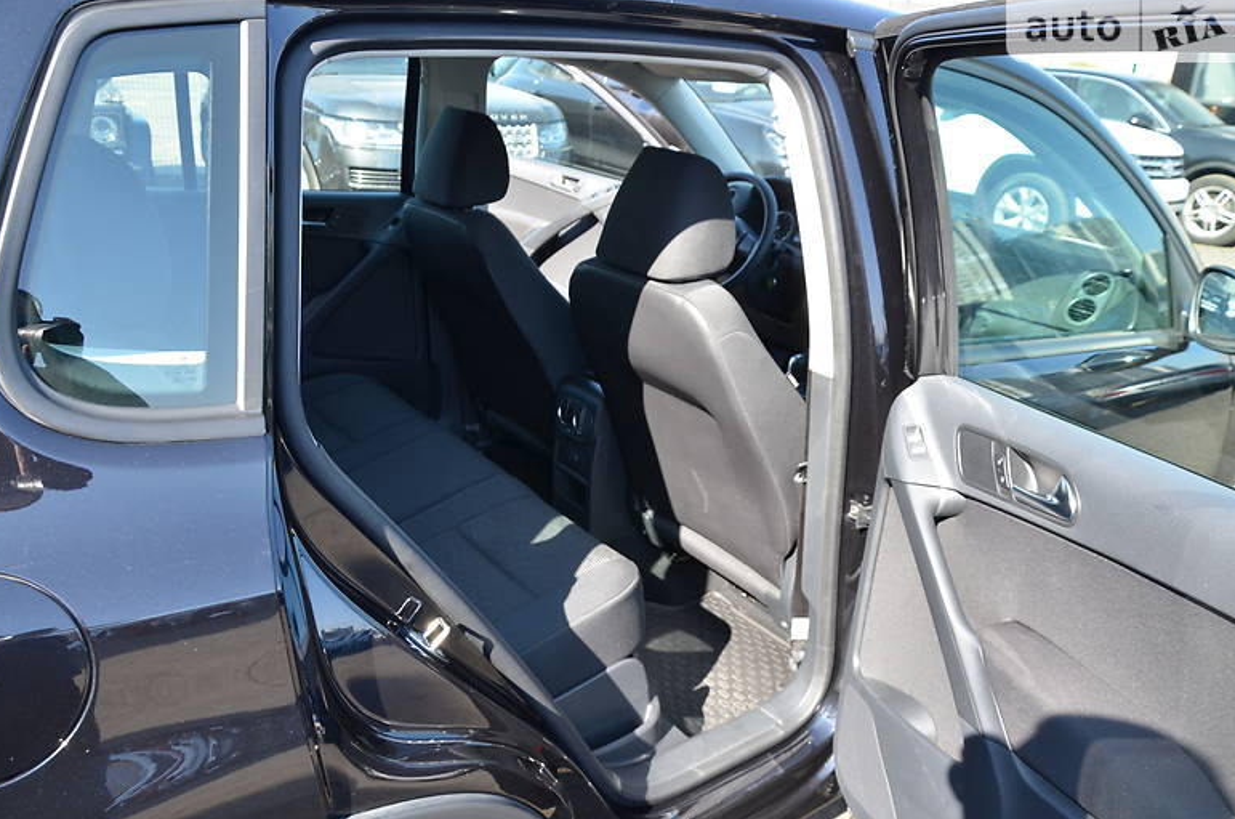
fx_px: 959
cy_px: 399
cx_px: 620
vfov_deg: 46.2
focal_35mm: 28
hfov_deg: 65.6
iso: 200
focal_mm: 18
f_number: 5.6
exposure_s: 1/125
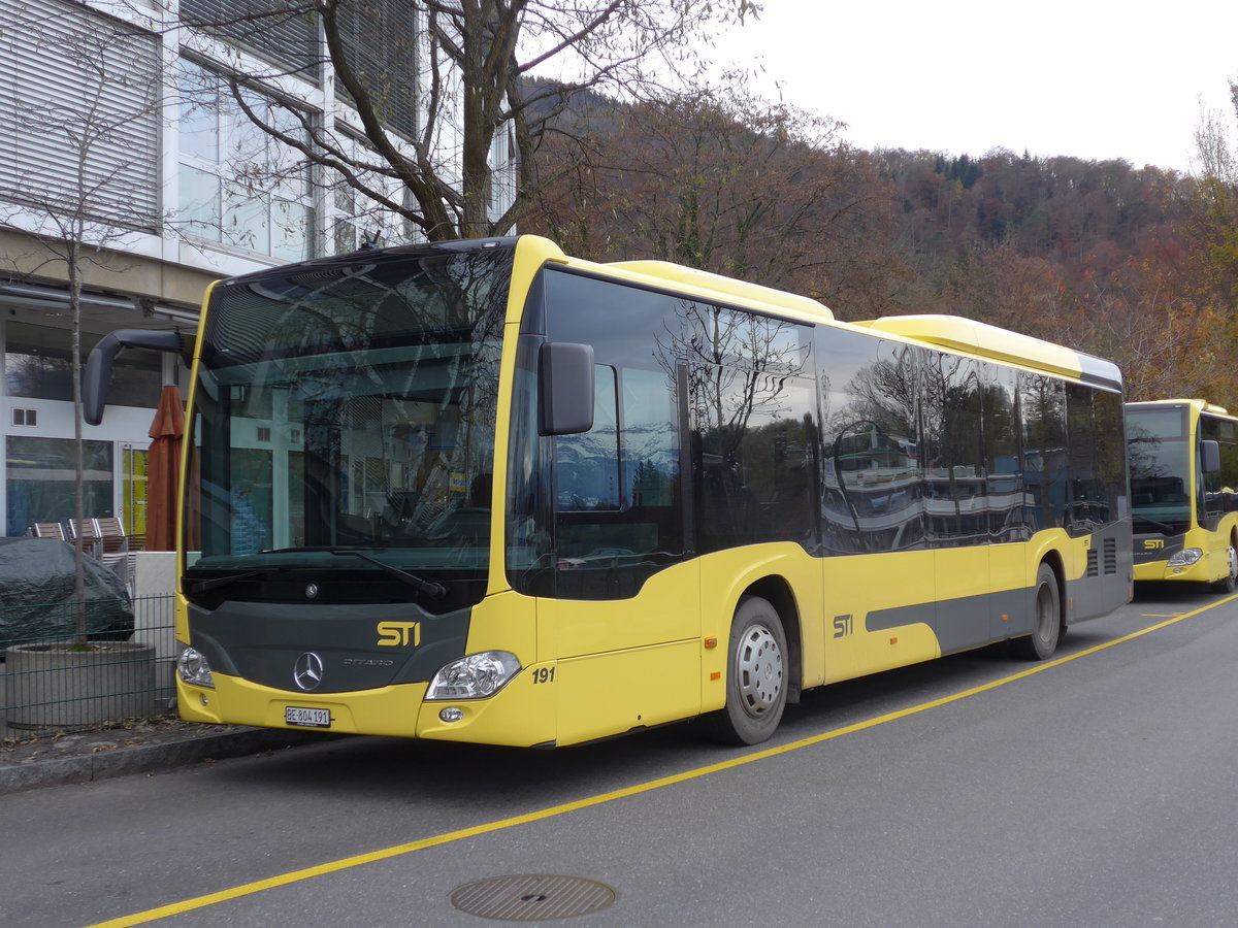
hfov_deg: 42.9
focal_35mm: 44
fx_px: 1574
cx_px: 619
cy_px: 464
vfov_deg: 32.9
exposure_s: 1/160
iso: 80
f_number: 2.8
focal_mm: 9
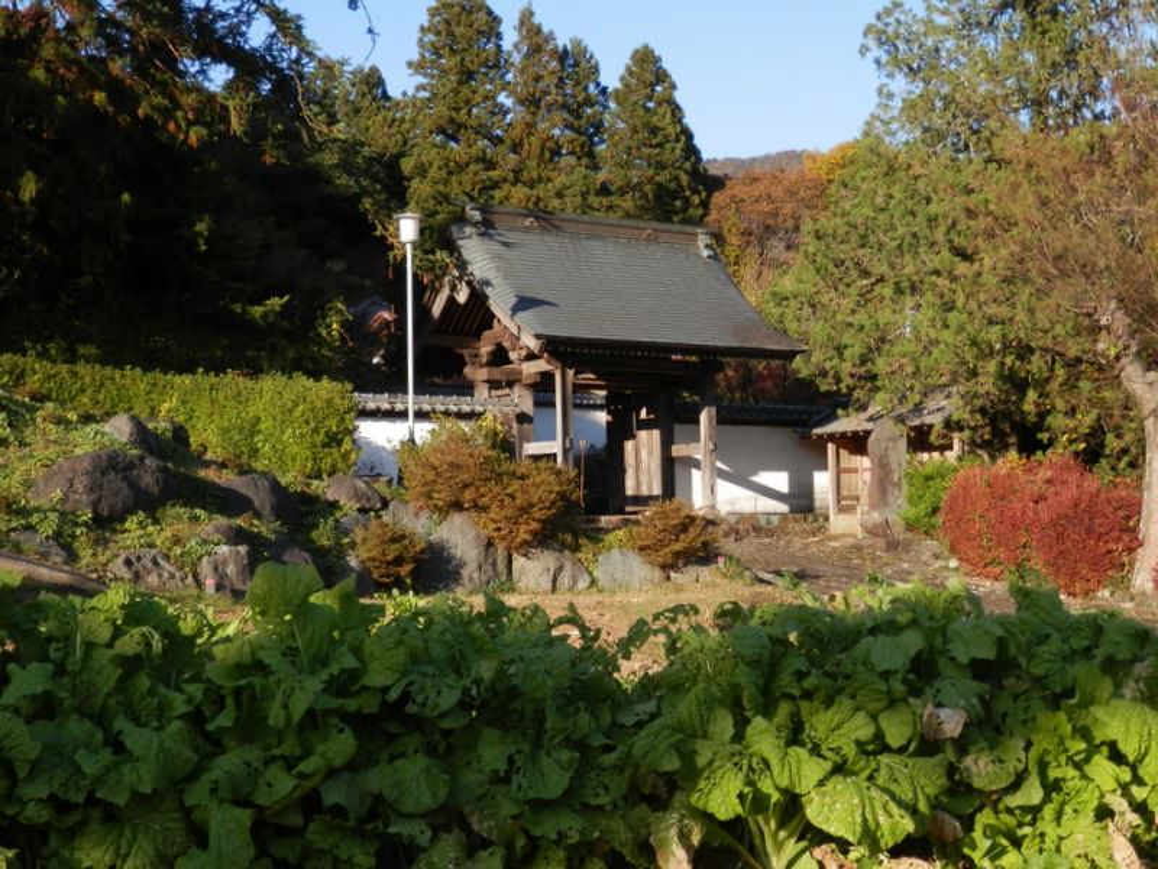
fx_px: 1505
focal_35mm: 45
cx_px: 579
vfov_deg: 32.2
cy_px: 434
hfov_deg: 42.1
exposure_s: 1/320
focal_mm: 8
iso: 80
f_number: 3.8
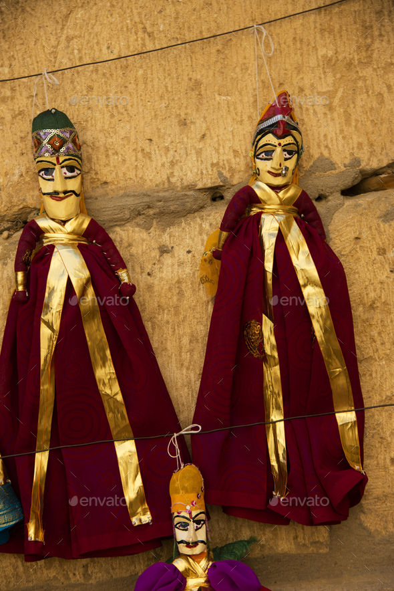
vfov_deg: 28.8
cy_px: 296
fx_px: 1148
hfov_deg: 19.5
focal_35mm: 70
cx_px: 197
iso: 100
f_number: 5.6
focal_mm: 70
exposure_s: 1/125
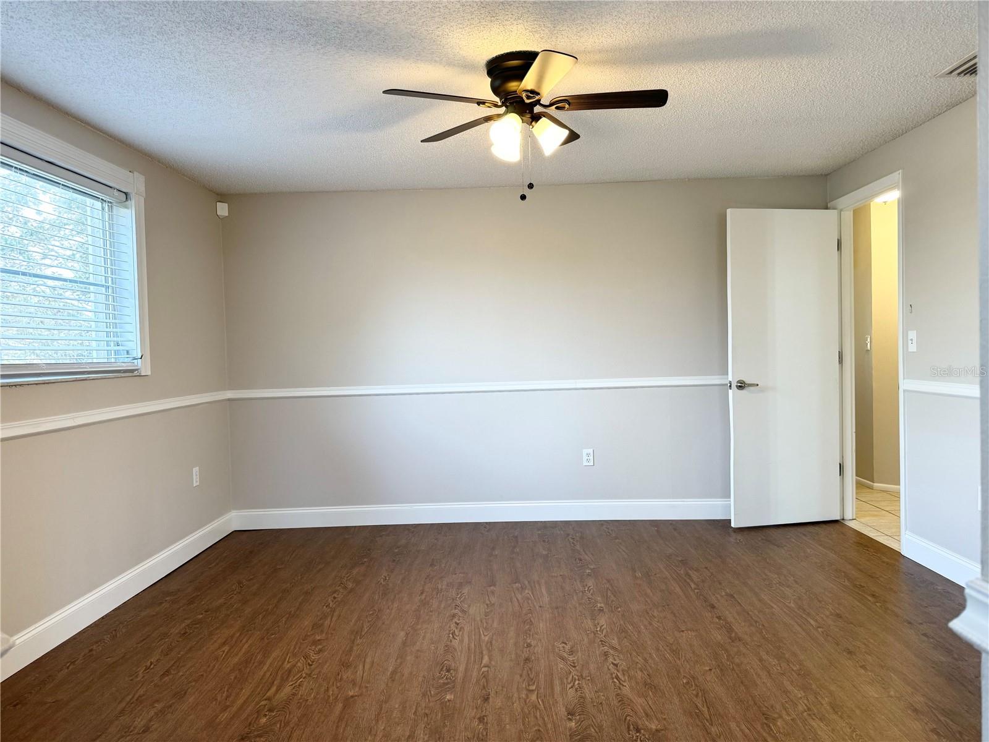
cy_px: 371
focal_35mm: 24
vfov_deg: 56.8
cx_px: 494
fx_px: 686
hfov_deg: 71.6
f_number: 1.78
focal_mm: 6.86
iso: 160
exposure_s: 1/120
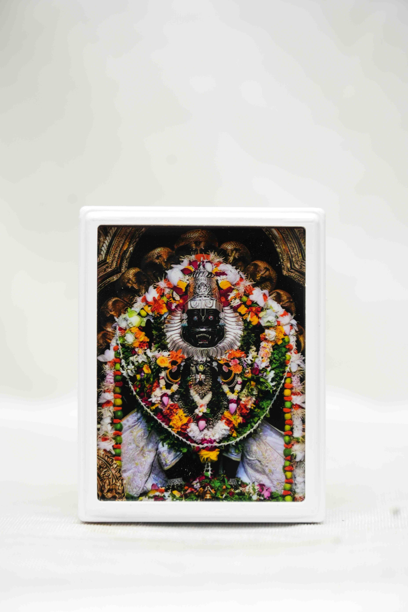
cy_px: 306
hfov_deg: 13.0
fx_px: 1785
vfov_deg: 19.5
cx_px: 204
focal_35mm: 105
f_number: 5
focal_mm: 105
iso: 400
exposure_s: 1/80
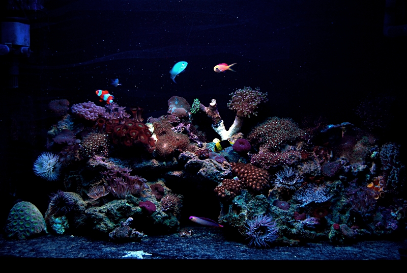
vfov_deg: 28.2
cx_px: 204
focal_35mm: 48
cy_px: 136
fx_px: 543
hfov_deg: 41.1
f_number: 5.6
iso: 400
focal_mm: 32
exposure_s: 1/25
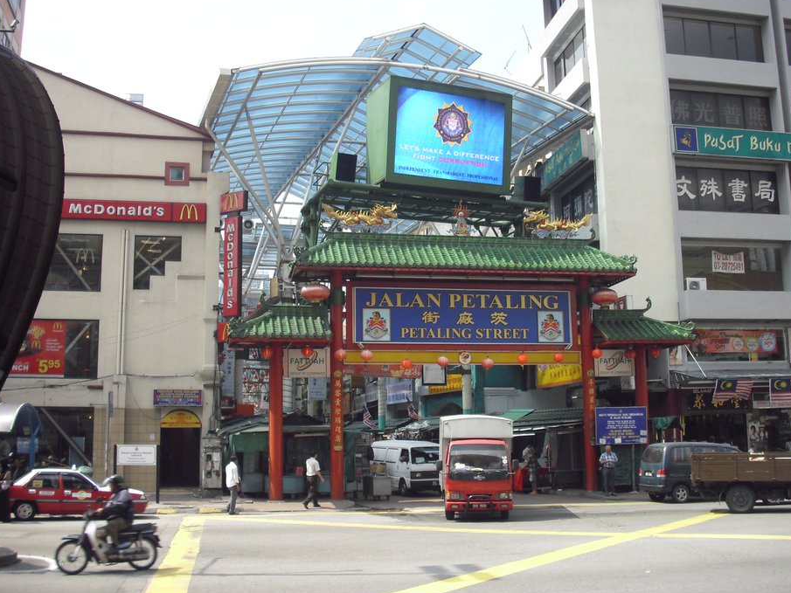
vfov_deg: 33.6
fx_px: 983
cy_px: 267
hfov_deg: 43.8
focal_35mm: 43
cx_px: 412
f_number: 8
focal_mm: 6.2
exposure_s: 1/125
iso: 100
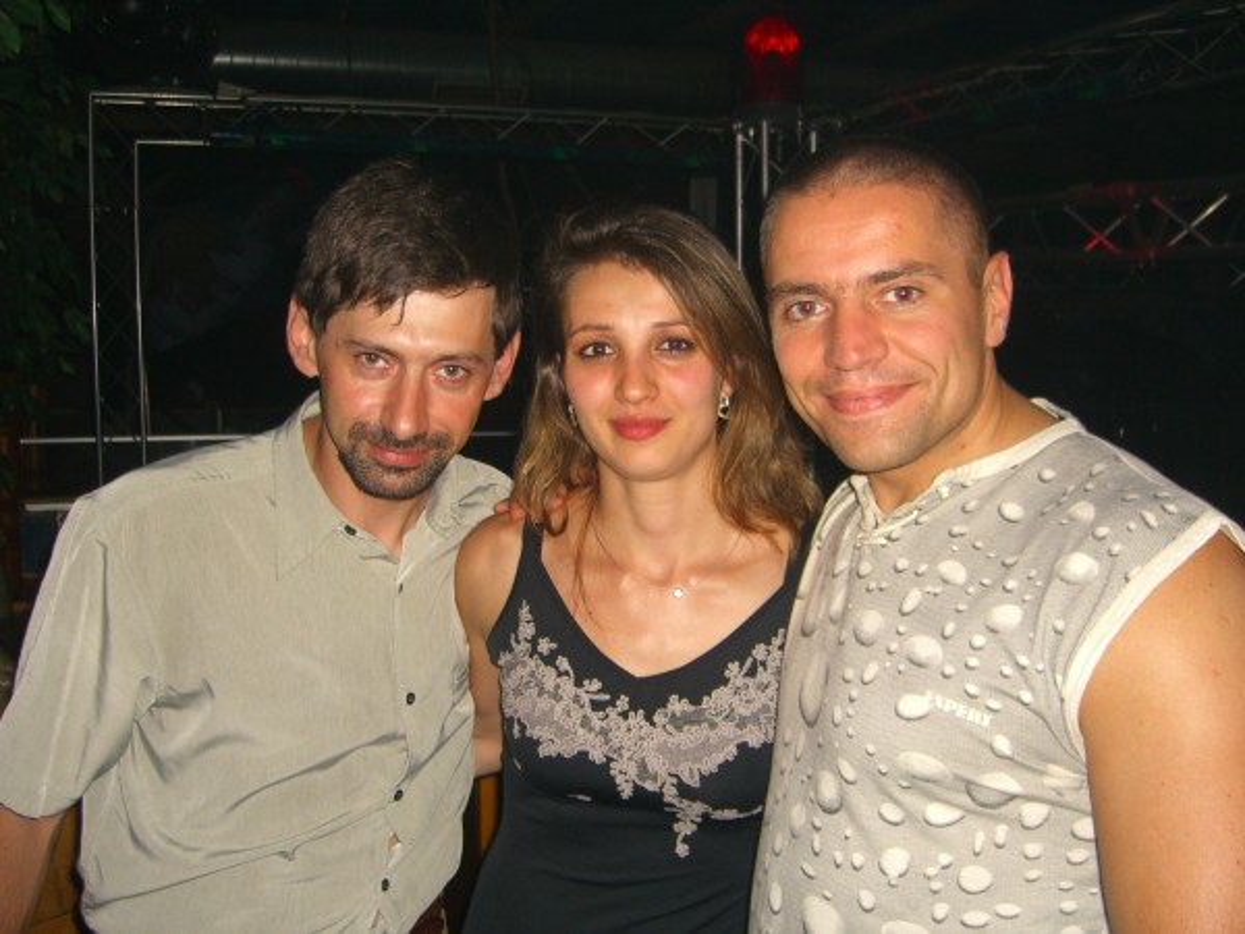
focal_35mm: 38
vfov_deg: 37.7
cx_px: 622
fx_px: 1367
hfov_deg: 49.0
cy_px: 467
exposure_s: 1/60
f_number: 2.8
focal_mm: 7.9
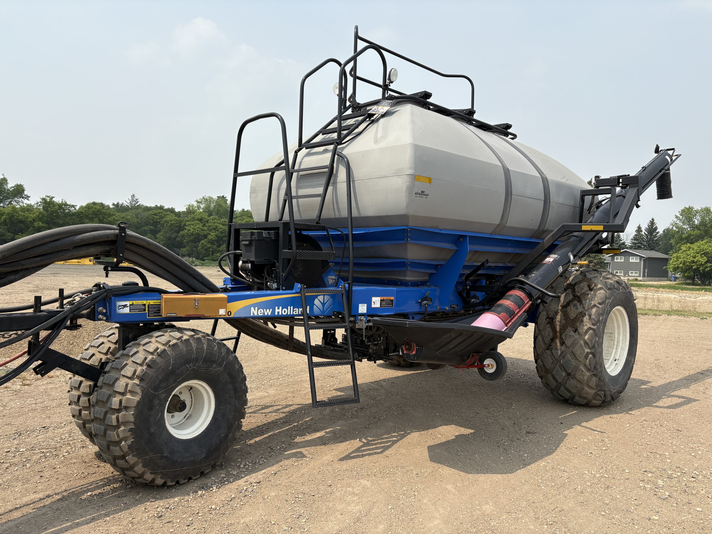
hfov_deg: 67.3
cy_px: 267
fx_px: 535
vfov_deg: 53.1
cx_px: 356
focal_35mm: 26
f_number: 1.6
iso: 50
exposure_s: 1/3623
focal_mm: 5.96
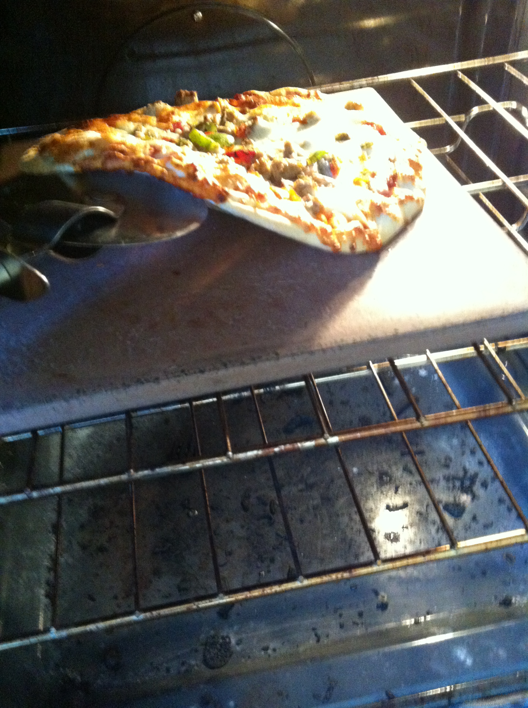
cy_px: 354
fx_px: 714
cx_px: 264
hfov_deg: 40.6
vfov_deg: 52.7
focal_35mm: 35
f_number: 2.8
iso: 640
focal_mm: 3.85
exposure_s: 1/15
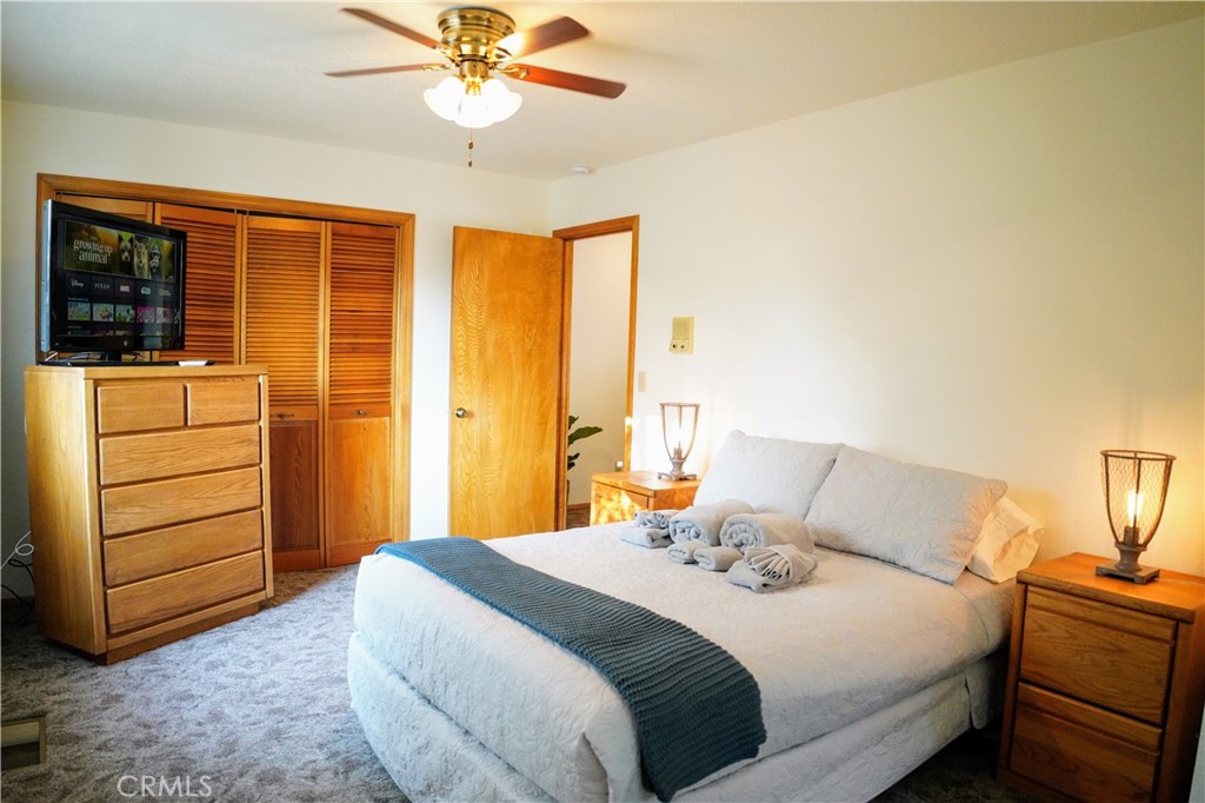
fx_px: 803
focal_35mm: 24
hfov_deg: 73.8
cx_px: 602
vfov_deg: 53.1
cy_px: 402
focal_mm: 24
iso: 5000
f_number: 2.8
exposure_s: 1/250
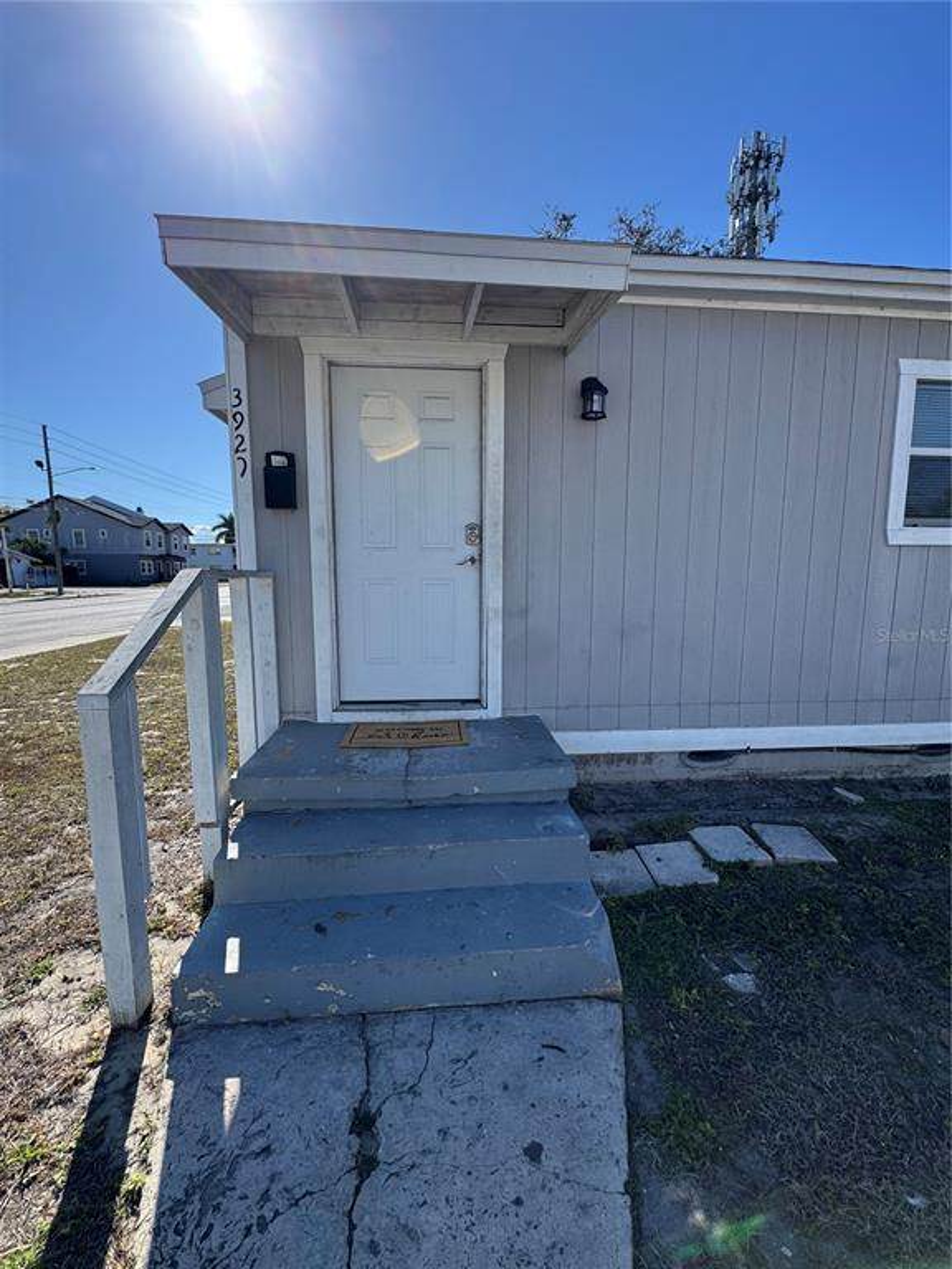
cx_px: 476
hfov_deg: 85.7
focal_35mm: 14
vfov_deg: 102.1
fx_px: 513
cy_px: 634
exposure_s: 1/1160
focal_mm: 2.22
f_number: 2.2
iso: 40
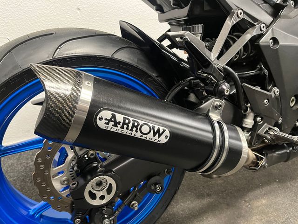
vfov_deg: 53.1
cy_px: 112
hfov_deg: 67.3
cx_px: 149
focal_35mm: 26
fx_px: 224
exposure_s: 1/33
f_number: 1.6
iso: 500
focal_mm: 5.1
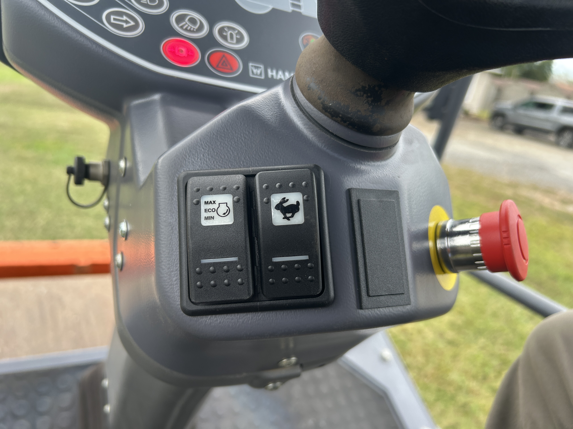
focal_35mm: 26
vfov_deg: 53.1
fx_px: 430
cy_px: 214
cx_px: 286
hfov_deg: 67.3
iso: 50
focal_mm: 5.7
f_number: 1.5
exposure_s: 1/482
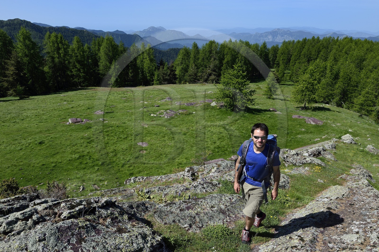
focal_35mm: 24
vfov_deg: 53.1
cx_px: 190
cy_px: 126
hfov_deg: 73.8
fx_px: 252
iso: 200
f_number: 11
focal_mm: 24
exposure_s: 1/250
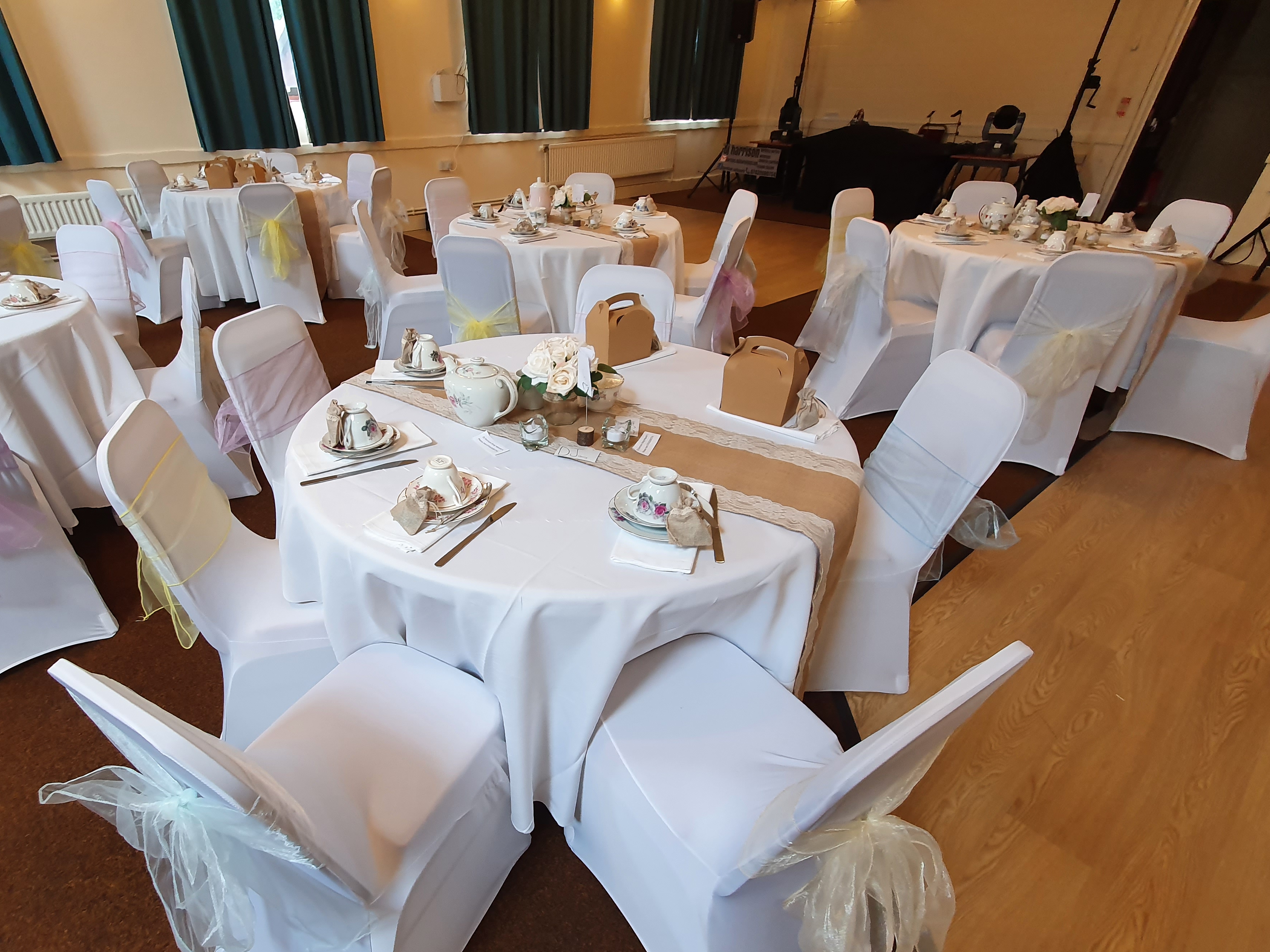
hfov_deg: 90.4
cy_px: 530
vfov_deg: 74.5
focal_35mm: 17
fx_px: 624
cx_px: 540
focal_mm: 1.8
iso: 160
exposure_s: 1/50
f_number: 2.2
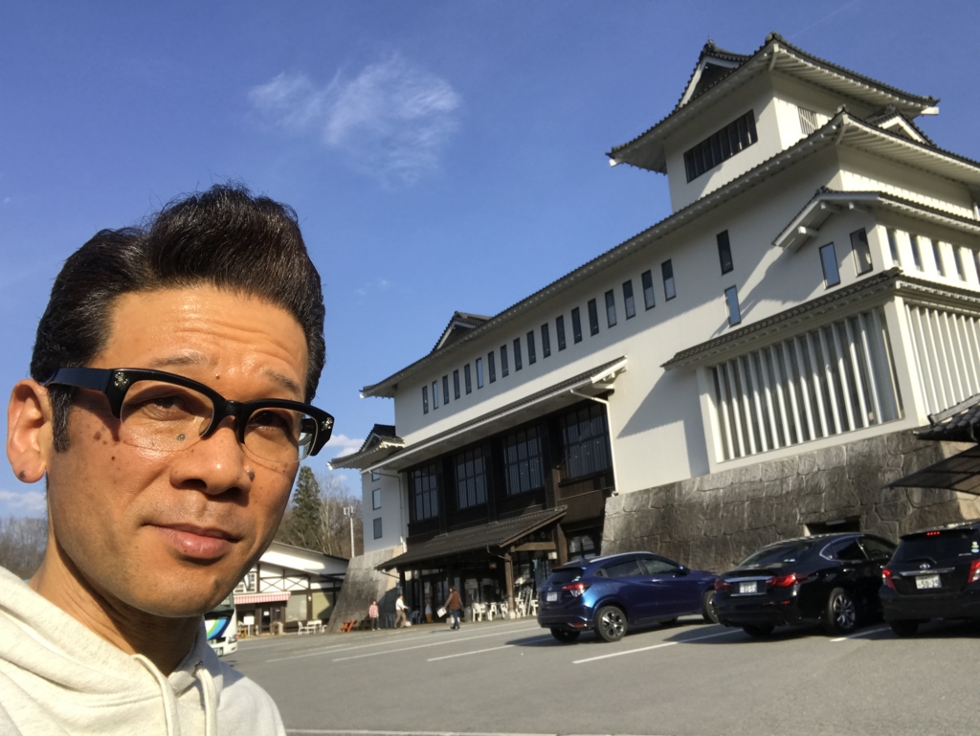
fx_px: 906
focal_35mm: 32
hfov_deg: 56.8
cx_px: 490
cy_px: 368
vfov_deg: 44.2
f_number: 2.2
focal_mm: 2.87
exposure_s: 1/1053
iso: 25
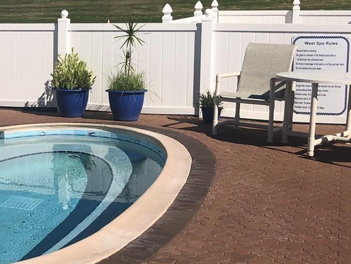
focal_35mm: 70
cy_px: 128
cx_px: 3
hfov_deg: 26.4
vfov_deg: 21.0
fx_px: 710
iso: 20
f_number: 1.8
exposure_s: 1/4367
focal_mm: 3.99
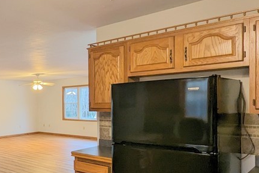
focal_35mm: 32
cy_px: 107
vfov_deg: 40.9
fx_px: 230
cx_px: -19
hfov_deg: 45.7
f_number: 2.2
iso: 100
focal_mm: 1.95
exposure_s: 1/24
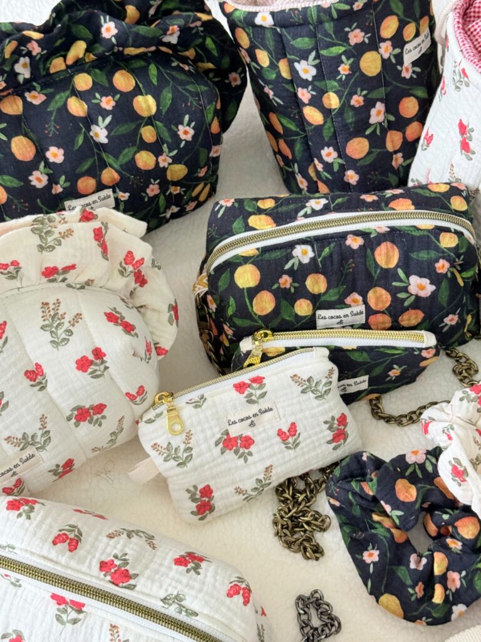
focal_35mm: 48
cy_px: 321
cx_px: 240
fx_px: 889
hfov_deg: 30.3
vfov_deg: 39.7
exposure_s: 1/104
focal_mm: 6.76
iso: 160
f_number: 1.78
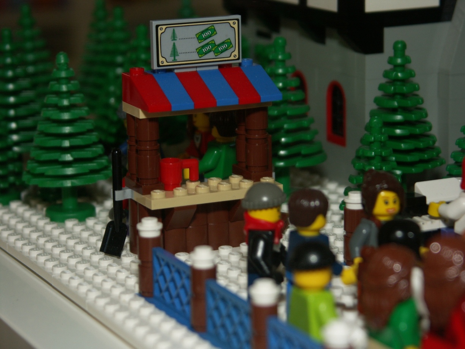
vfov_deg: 11.7
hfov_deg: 15.5
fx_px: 1706
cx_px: 232
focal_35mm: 127
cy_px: 174
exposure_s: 1/125
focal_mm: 32.34
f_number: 3.2
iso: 100
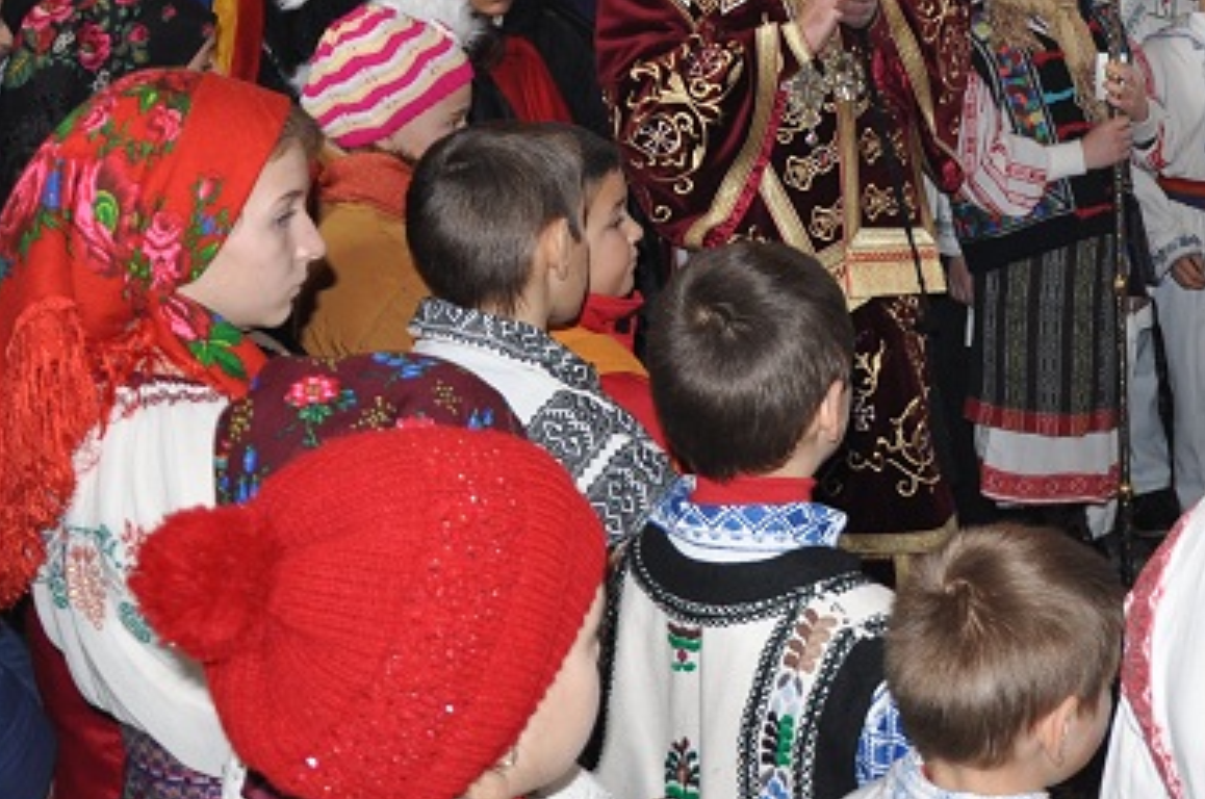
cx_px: 1183
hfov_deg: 29.9
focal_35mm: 63
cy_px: 23
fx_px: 2105
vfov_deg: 20.9
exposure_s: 1/60
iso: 500
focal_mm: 18
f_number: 3.5
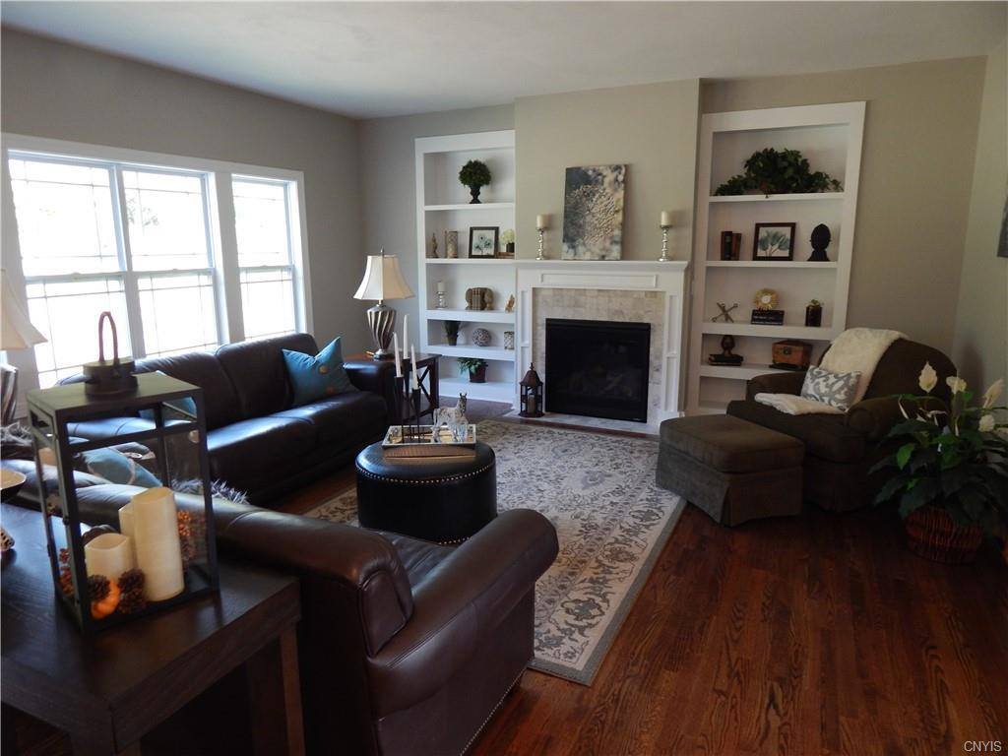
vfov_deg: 58.9
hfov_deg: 73.9
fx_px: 670
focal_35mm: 23
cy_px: 378
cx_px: 504
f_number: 3
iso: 200
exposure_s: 1/30
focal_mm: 4
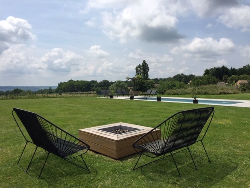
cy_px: 94
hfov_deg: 61.7
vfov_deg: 48.2
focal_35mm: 29
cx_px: 125
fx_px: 209
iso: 32
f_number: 2.2
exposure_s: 1/3049
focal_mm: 4.15
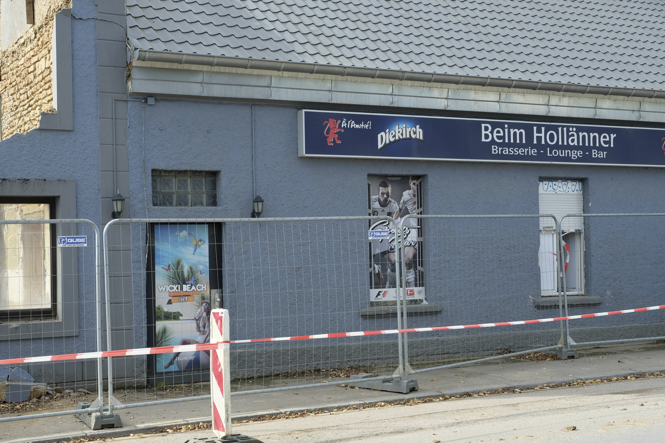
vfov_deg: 26.5
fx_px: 942
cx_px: 332
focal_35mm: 51
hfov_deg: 38.9
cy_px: 222
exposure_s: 1/350
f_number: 6.4
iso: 400
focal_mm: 34.2
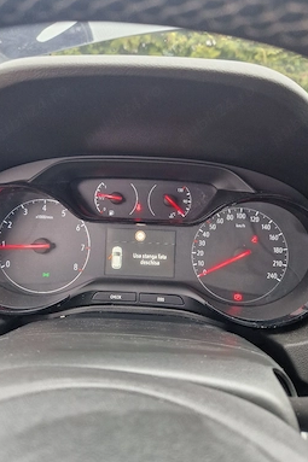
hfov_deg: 51.2
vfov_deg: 71.5
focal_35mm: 25
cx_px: 146
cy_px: 223
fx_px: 321
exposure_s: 1/100
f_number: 1.8
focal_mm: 5.4
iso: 250
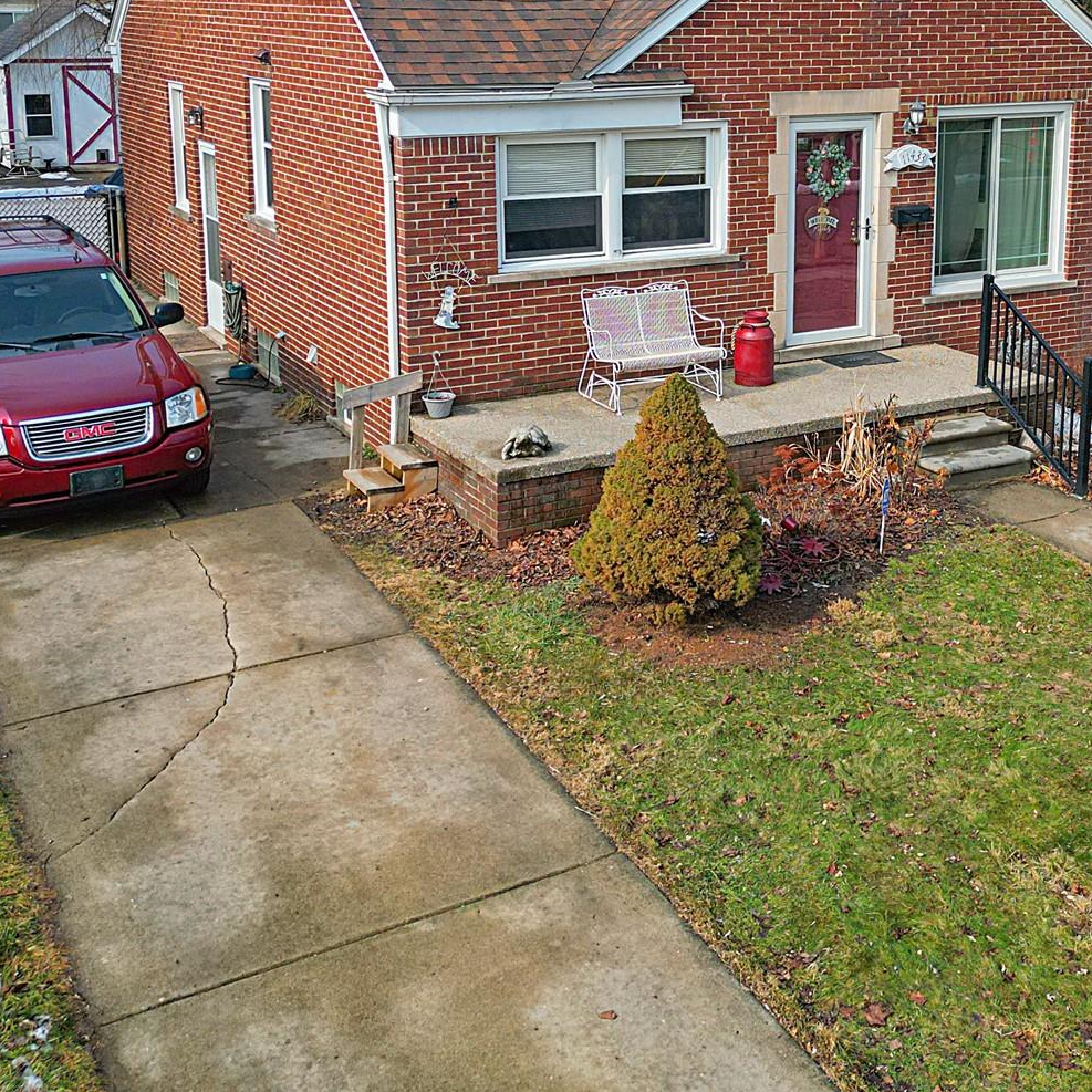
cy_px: 279
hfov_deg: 37.9
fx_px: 1570
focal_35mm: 44
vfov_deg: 37.4
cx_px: 732
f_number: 1.7
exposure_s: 1/2500
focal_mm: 6.7
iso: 150
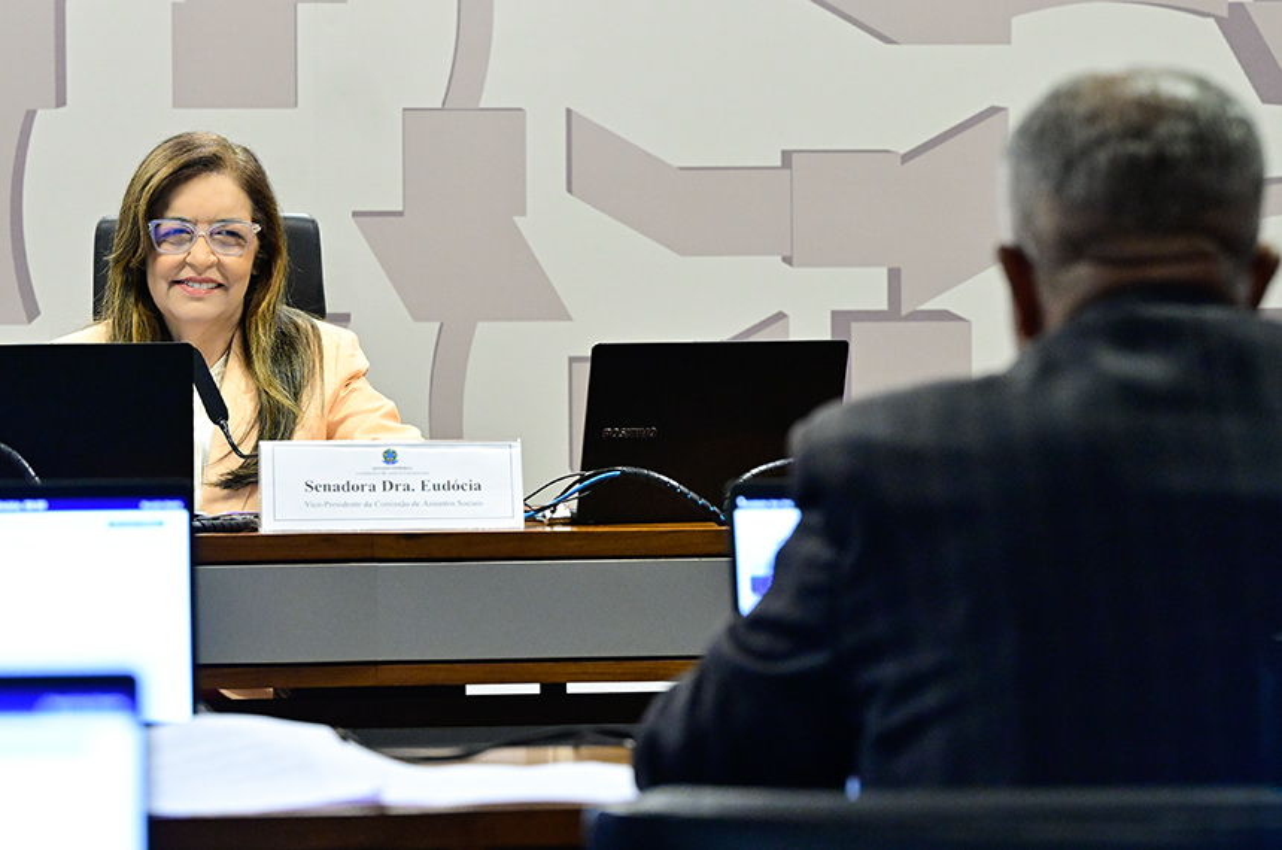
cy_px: 425
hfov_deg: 17.0
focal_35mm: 121
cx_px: 641
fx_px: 4301
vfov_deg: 11.3
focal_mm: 81
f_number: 4
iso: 4000
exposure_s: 1/200
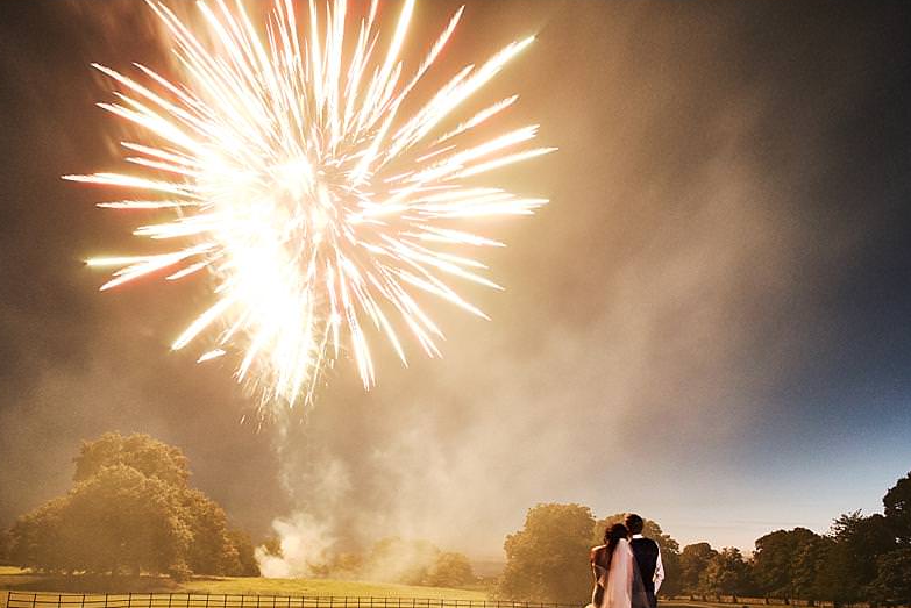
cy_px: 375
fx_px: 582
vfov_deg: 54.6
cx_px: 405
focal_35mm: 23
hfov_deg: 75.8
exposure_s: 1
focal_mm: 12
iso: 3200
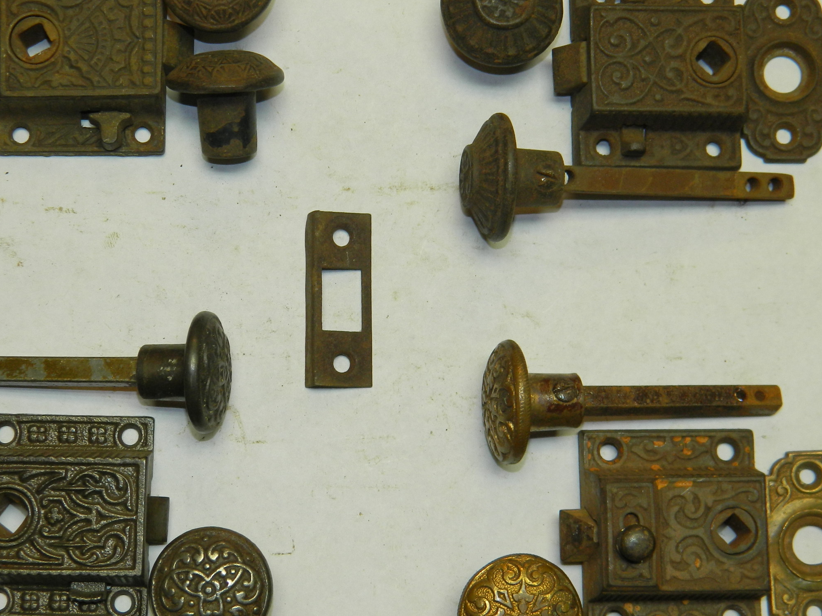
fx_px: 1757
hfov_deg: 26.3
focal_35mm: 74
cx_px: 352
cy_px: 298
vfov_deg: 19.9
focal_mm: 10.2
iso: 110
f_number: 3.8
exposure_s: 1/30
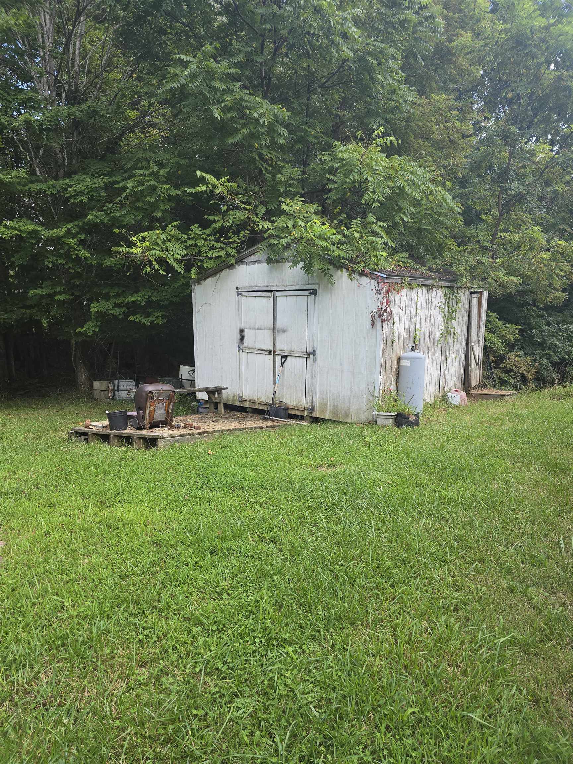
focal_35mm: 23
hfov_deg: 58.9
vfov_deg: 73.9
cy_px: 382
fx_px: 508
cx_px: 286
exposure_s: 1/123
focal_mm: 6.3
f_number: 1.7
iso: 12
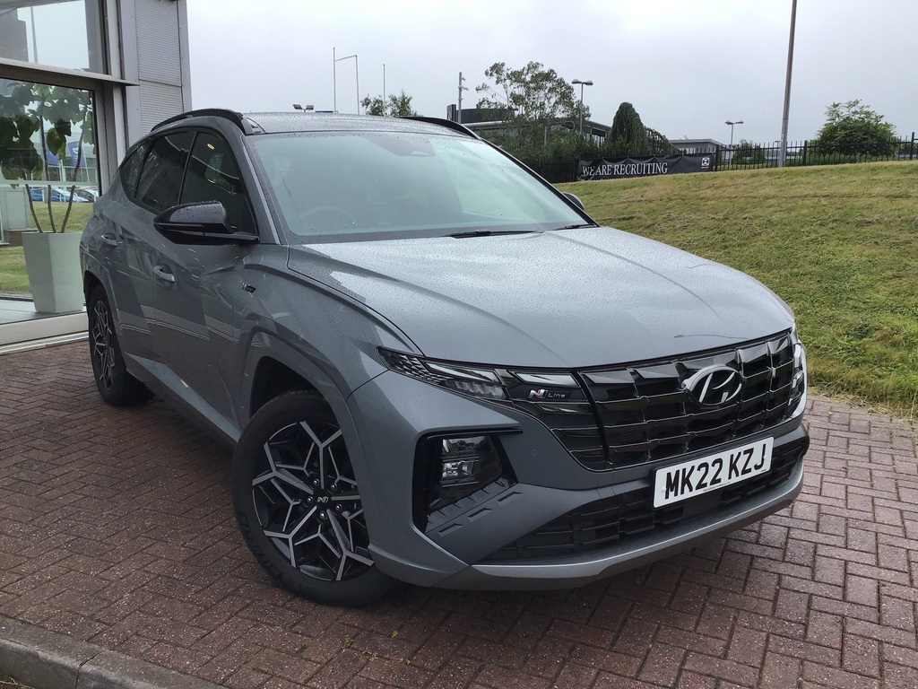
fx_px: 822
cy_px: 344
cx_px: 459
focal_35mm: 31
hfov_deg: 58.4
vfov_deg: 45.4
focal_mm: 3.3
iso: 25
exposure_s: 1/815
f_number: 2.4
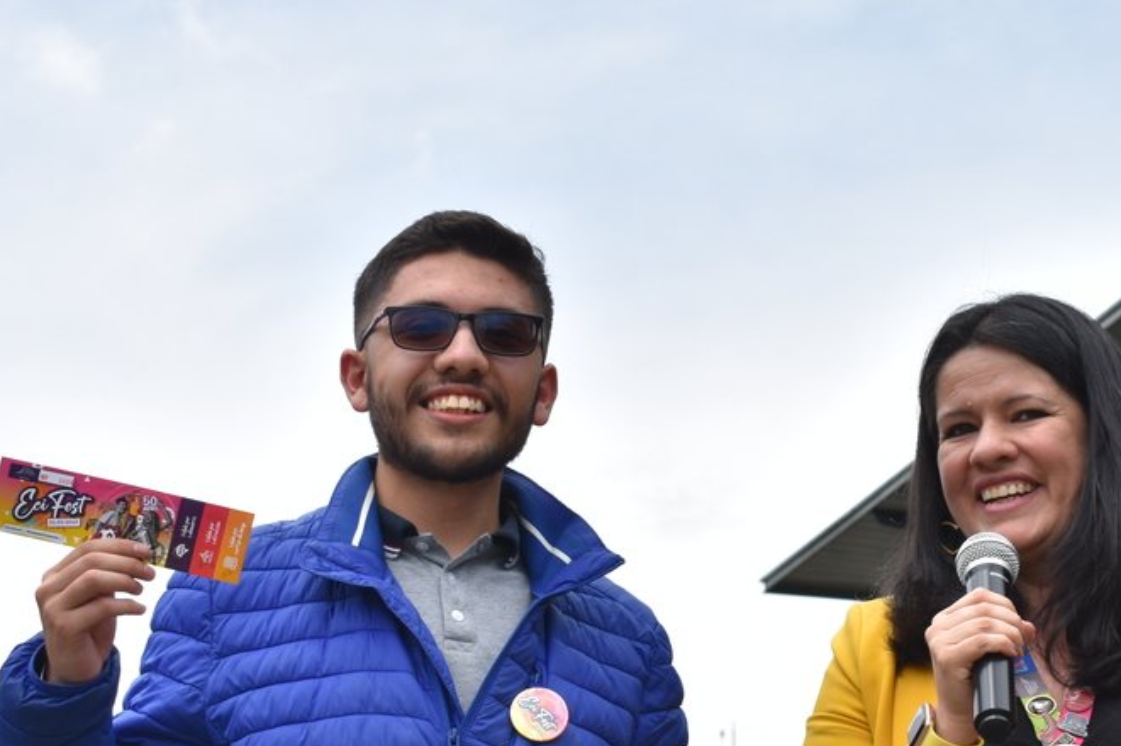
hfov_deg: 18.6
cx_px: 868
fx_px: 3392
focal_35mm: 109
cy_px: 507
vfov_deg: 12.5
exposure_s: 1/500
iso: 220
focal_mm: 40
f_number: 8
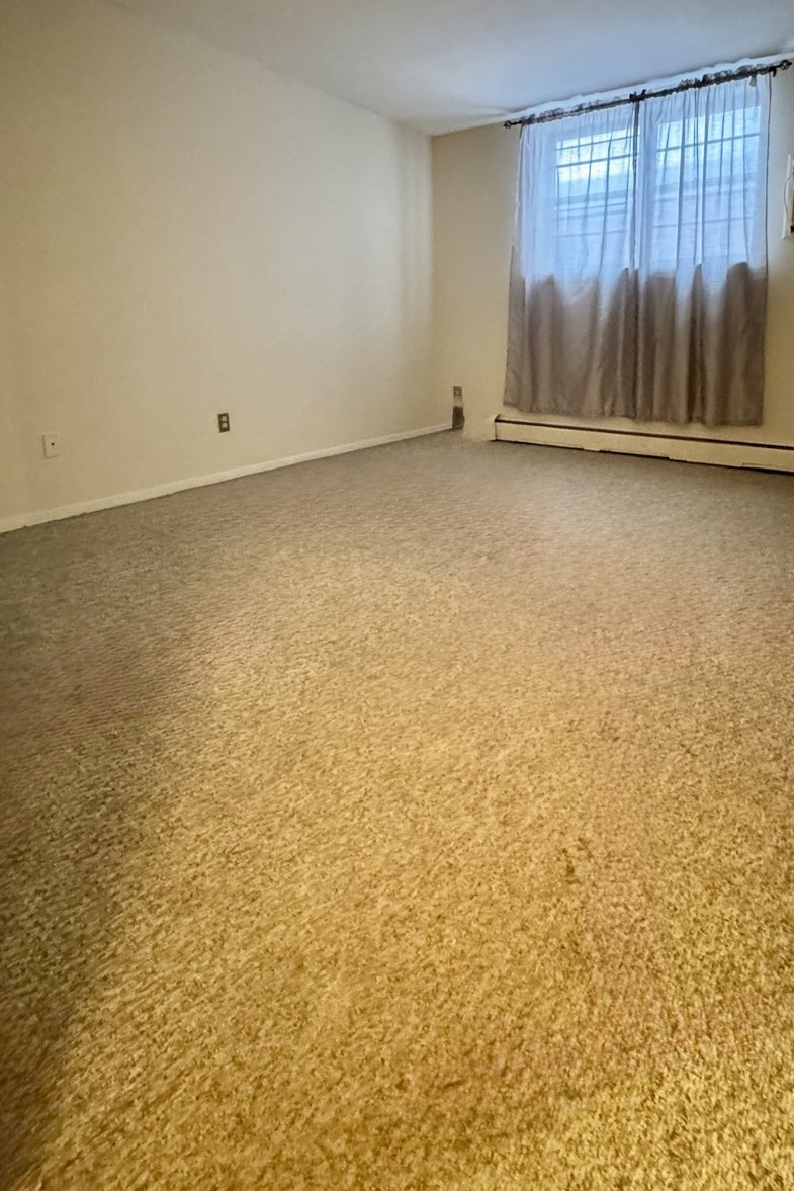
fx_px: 628
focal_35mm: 19
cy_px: 433
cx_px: 453
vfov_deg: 84.9
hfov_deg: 64.3
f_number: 2.2
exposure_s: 1/40
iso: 1000
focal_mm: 2.22
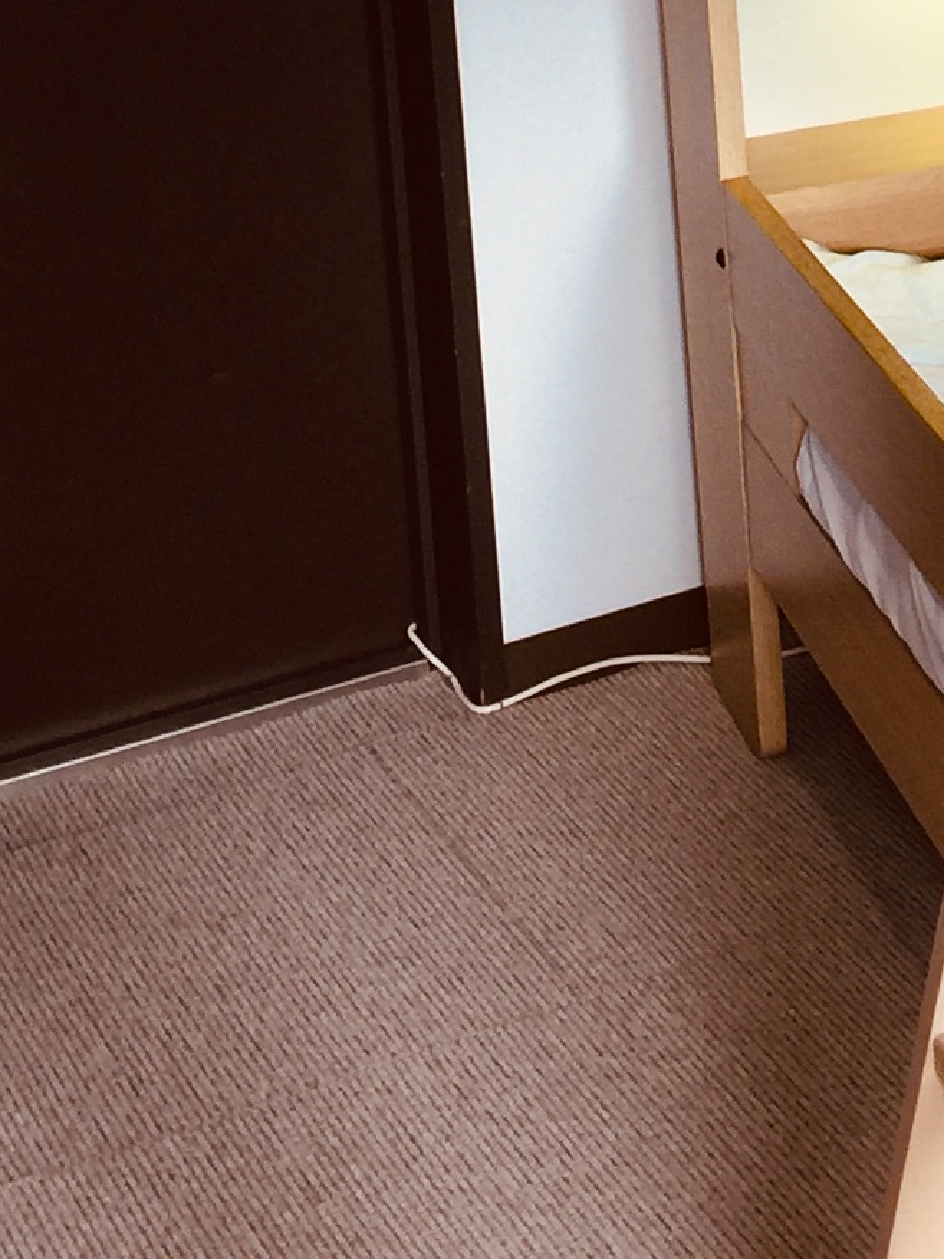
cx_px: 1014
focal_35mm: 108
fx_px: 3927
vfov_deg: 16.6
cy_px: -619
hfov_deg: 13.5
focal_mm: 4.15
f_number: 2.2
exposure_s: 1/15
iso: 32
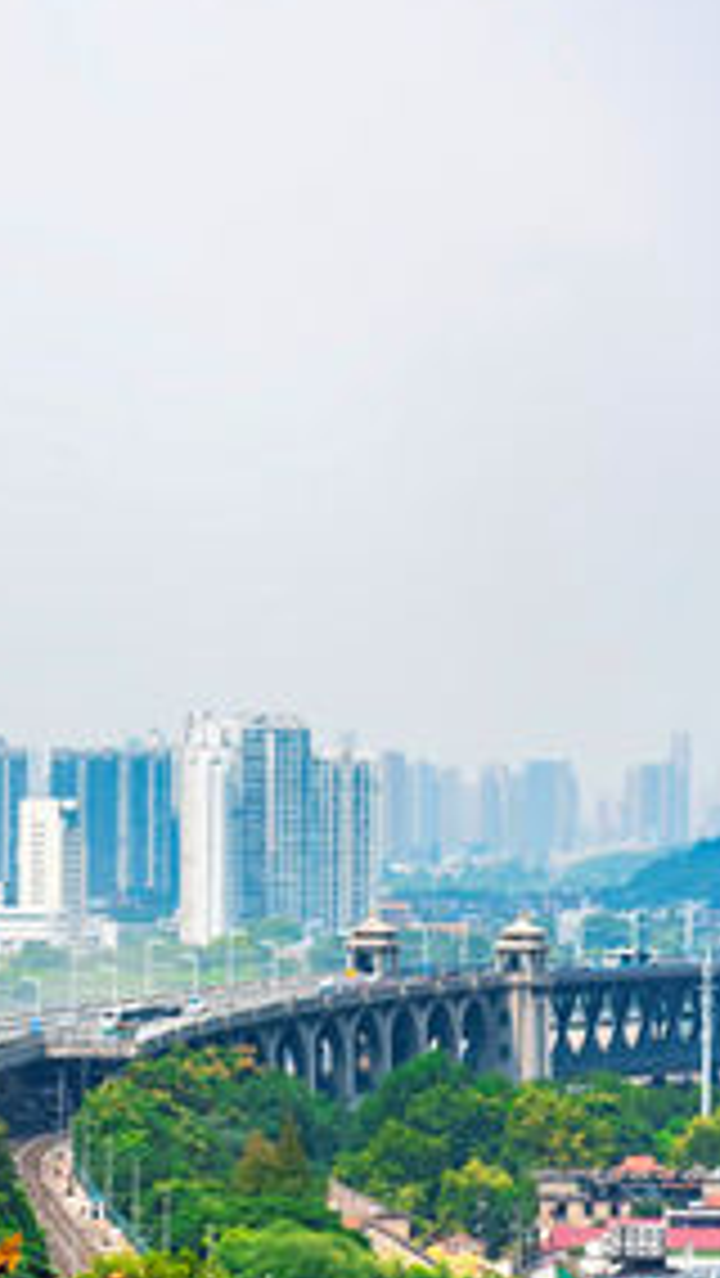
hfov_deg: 5.6
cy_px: 837
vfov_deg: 9.9
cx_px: -189
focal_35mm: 217
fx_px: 7356
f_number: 4
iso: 64
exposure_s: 1/1000
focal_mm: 98
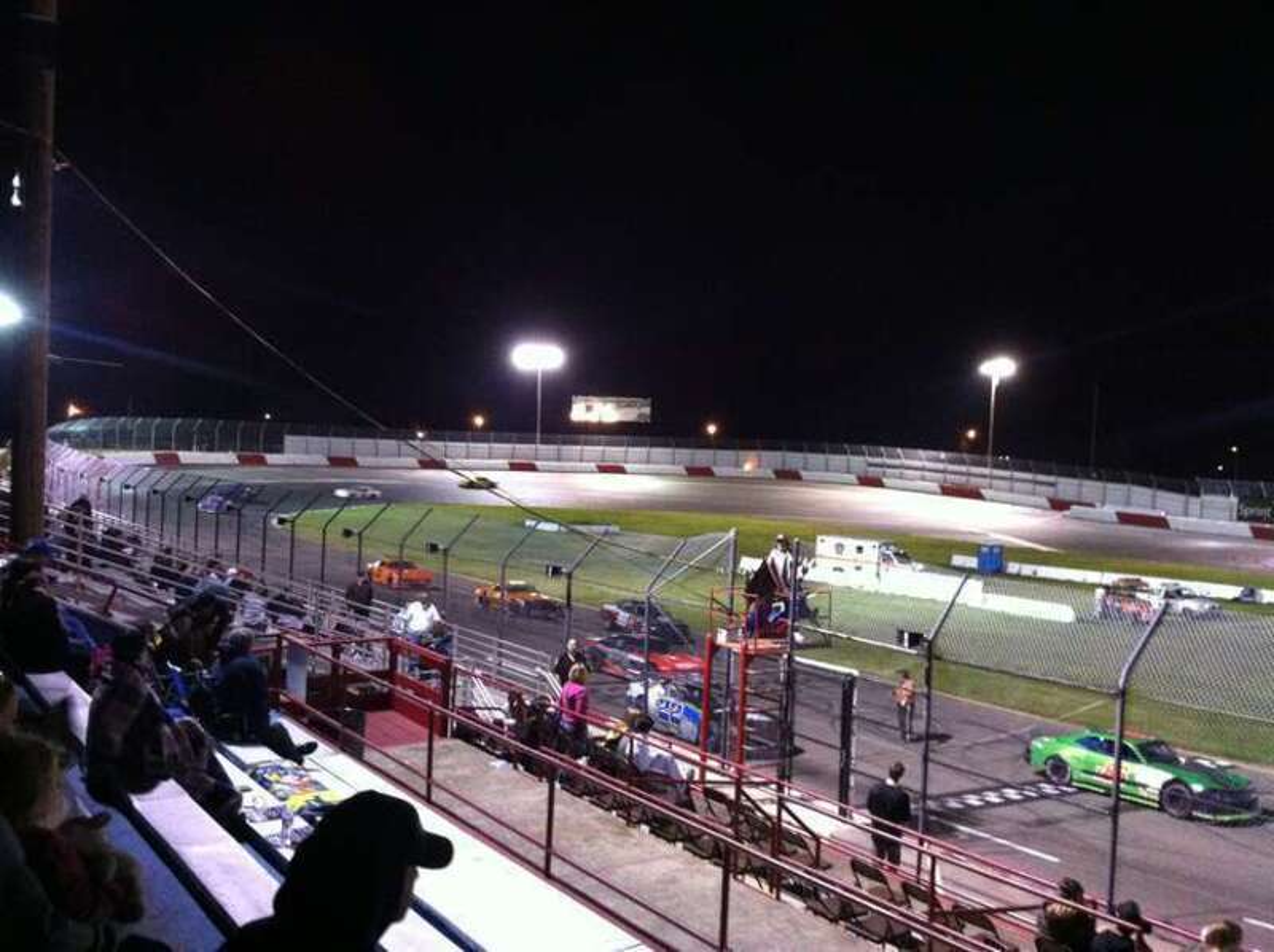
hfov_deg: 52.7
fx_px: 1287
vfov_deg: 40.6
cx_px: 637
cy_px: 476
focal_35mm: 35
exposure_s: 1/15
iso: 640
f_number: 2.8
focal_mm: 3.85
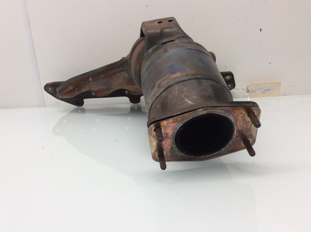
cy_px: 116
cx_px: 156
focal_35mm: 32
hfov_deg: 56.9
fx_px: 287
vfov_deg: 44.1
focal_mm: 3.3
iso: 50
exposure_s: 1/60
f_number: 2.4
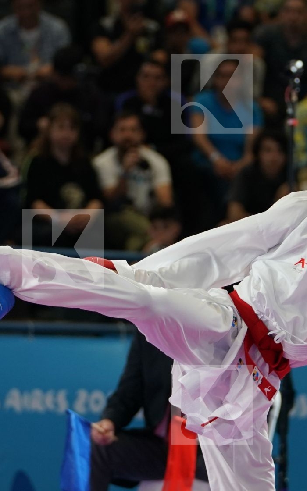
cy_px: 249
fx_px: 4538
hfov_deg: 3.9
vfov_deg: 6.2
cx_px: 212
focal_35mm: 339
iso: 1250
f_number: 2.8
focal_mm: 138
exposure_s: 1/1000
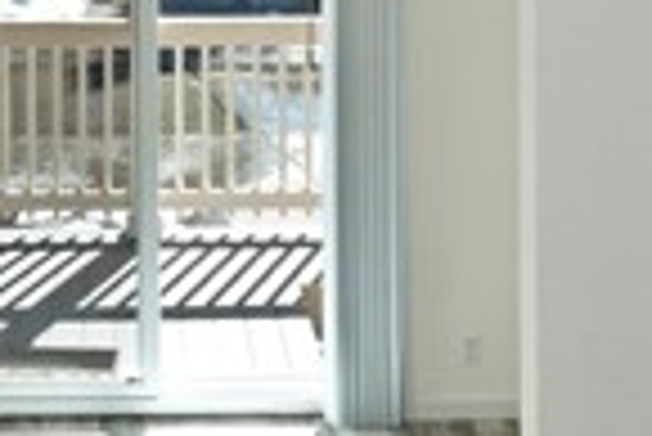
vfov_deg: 19.3
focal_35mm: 66
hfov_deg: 30.0
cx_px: 157
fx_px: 1197
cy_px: -110
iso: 100
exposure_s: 1/30
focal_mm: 10
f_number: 8
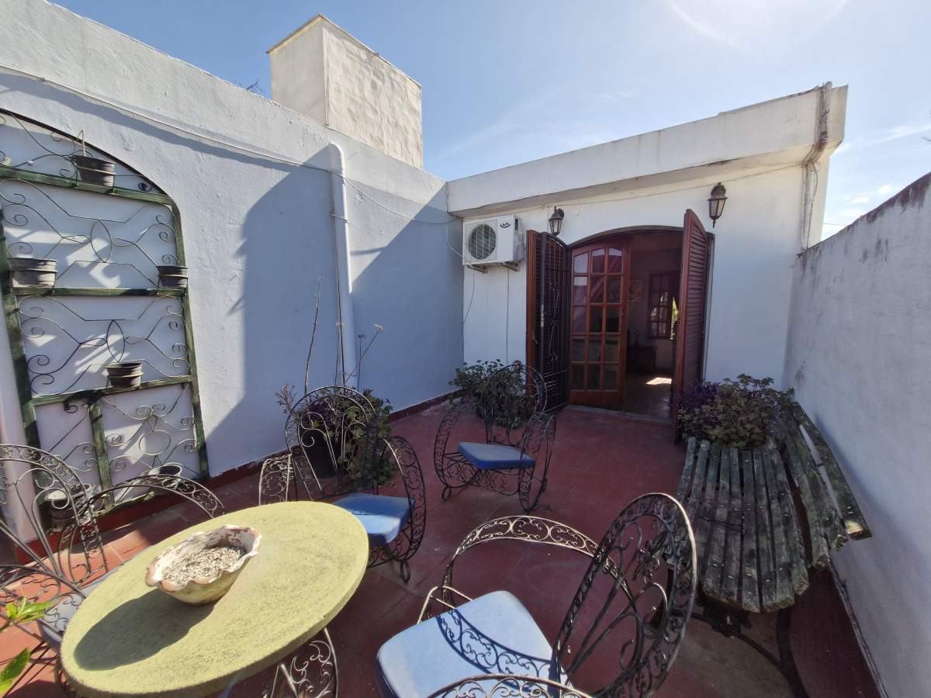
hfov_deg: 106.2
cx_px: 466
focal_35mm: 13
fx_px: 350
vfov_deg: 89.9
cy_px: 349
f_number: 2.2
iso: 50
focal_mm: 1.74
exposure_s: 1/1284
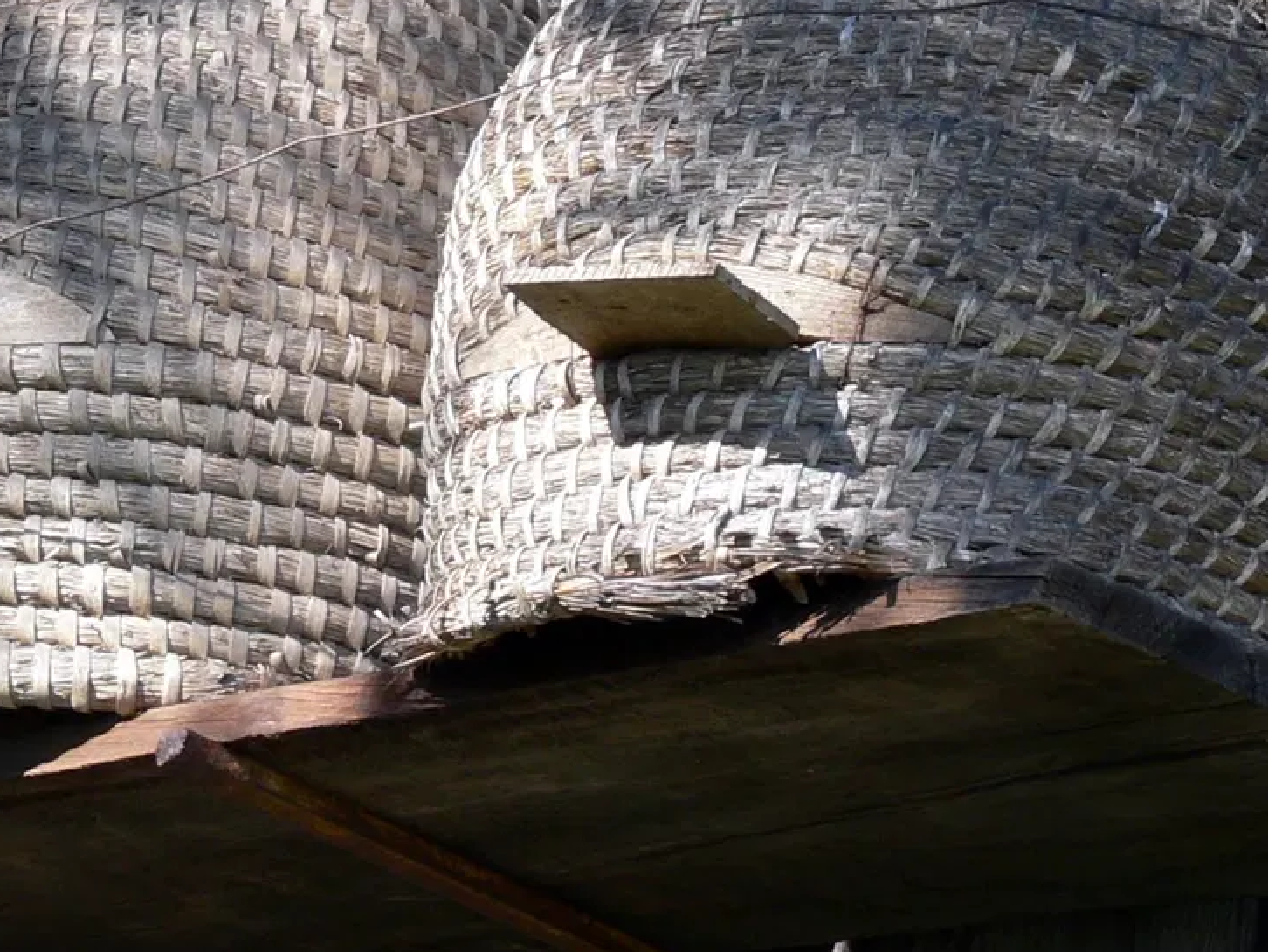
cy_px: 458
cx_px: 311
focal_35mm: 304
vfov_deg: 4.9
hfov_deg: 6.5
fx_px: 11139
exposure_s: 1/100
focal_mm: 23.1
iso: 80
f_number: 5.6
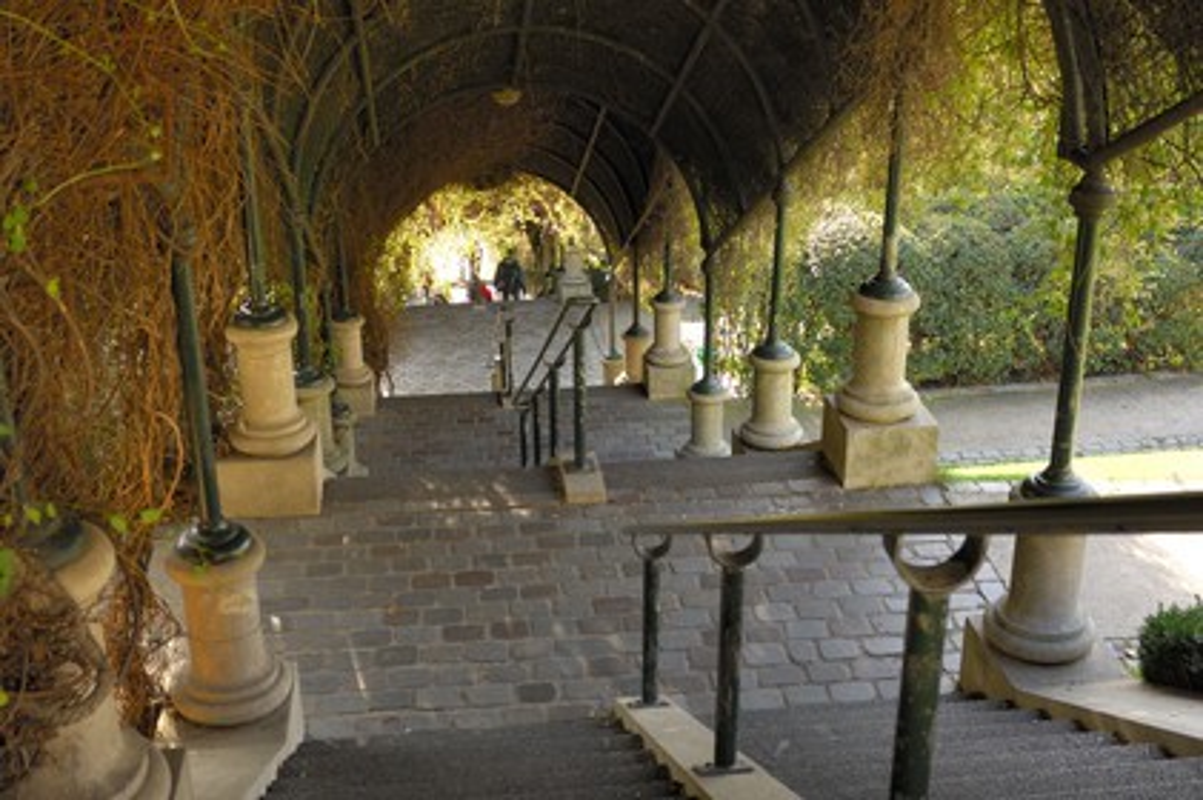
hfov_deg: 46.4
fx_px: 1402
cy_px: 400
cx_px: 602
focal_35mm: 42
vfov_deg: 31.8
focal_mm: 28
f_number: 4
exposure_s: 1/100
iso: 160
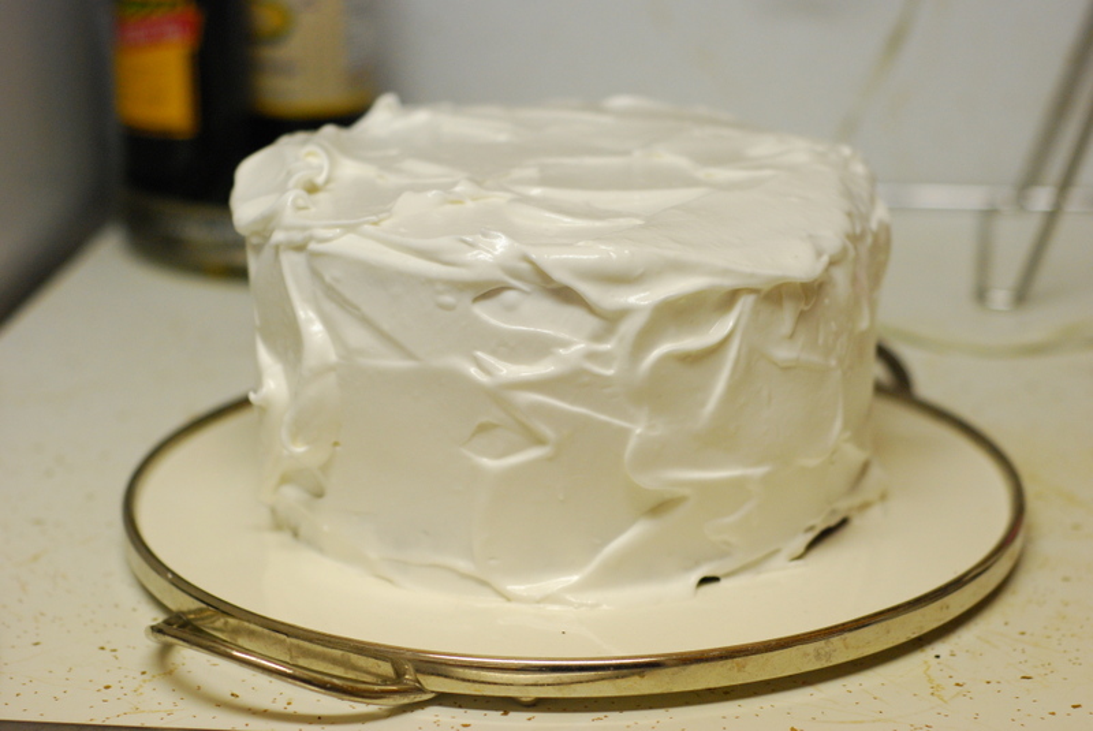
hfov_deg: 27.0
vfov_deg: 18.2
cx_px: 546
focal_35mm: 75
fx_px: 2279
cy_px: 366
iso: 800
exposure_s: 1/100
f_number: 2.5
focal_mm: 50
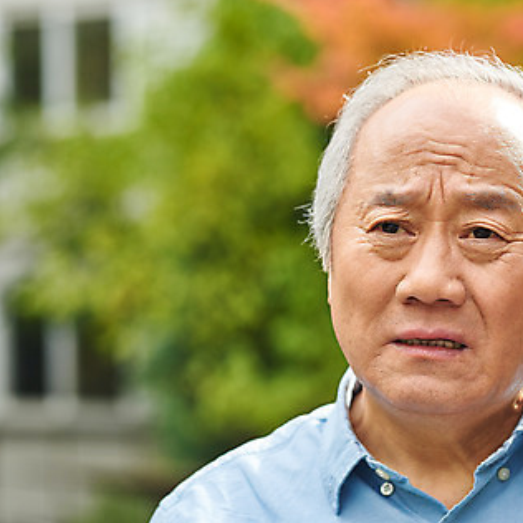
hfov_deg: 12.7
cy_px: 285
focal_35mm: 137
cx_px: 375
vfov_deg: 12.7
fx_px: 2342
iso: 320
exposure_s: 1/800
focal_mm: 85
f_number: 2.8
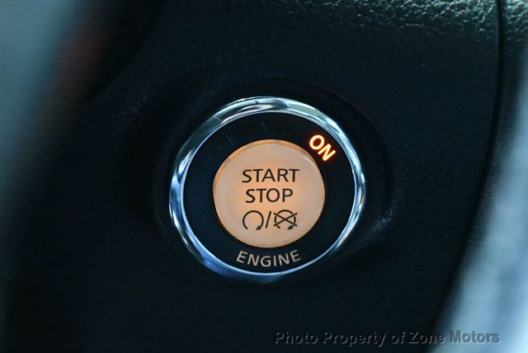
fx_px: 1527
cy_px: 176
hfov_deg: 19.6
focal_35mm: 104
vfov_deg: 13.2
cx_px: 264
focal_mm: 52
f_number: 5.6
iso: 12800
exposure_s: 1/30
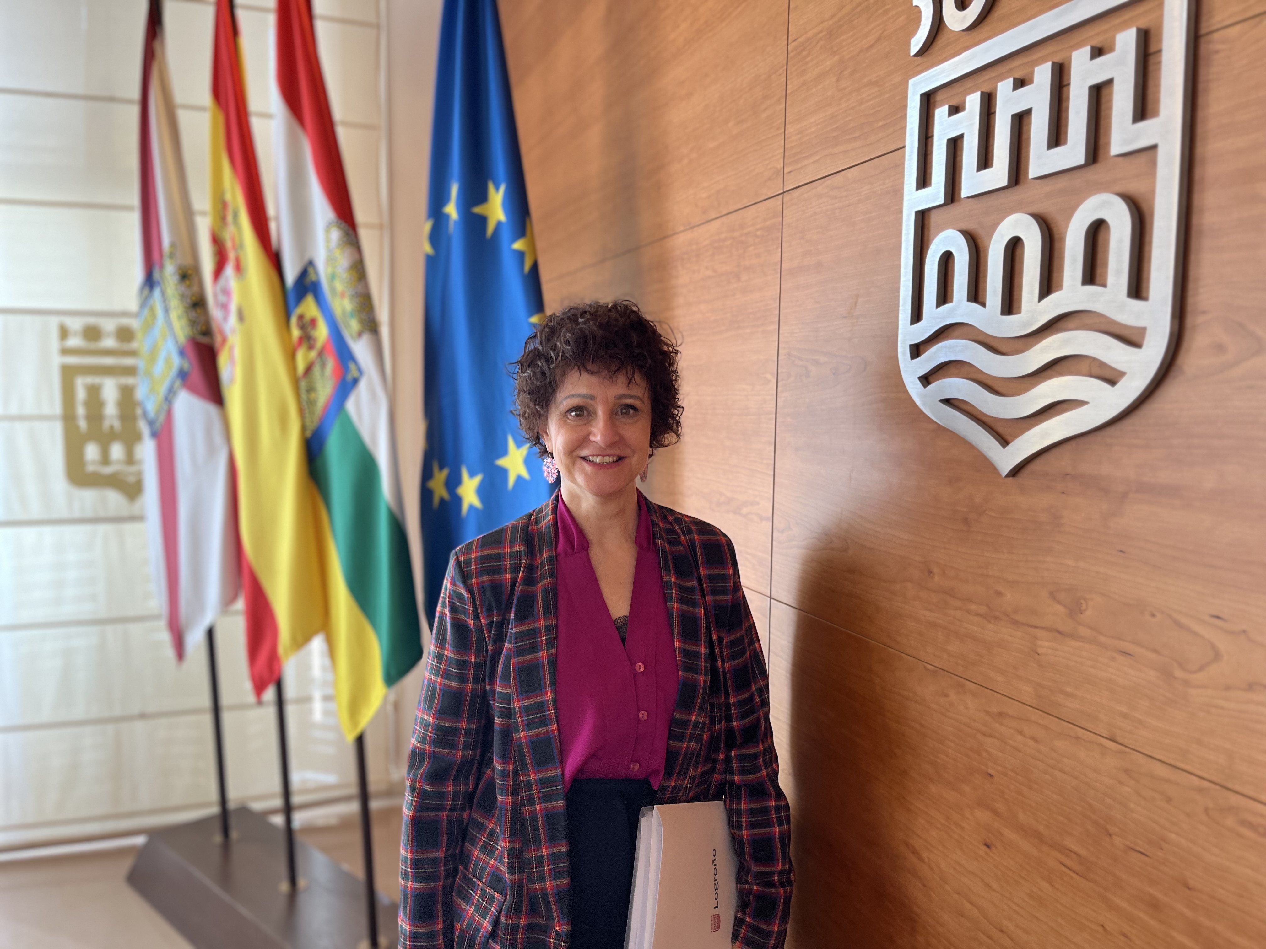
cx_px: 633
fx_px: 951
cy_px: 474
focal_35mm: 26
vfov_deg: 53.1
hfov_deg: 67.3
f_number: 1.6
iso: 80
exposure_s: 1/121
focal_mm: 5.1
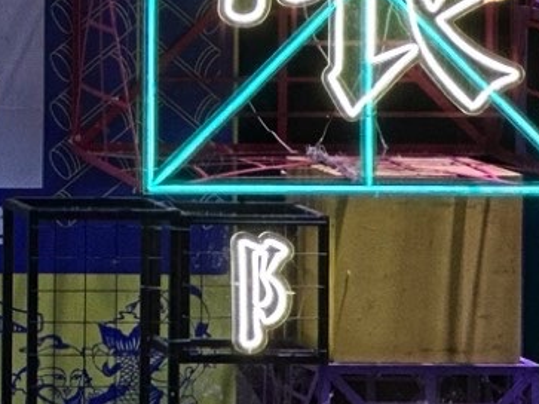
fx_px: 6771
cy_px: -132
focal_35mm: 435
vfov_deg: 3.4
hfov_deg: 4.5
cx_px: -745
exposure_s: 1/50
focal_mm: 9
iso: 125
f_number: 2.8
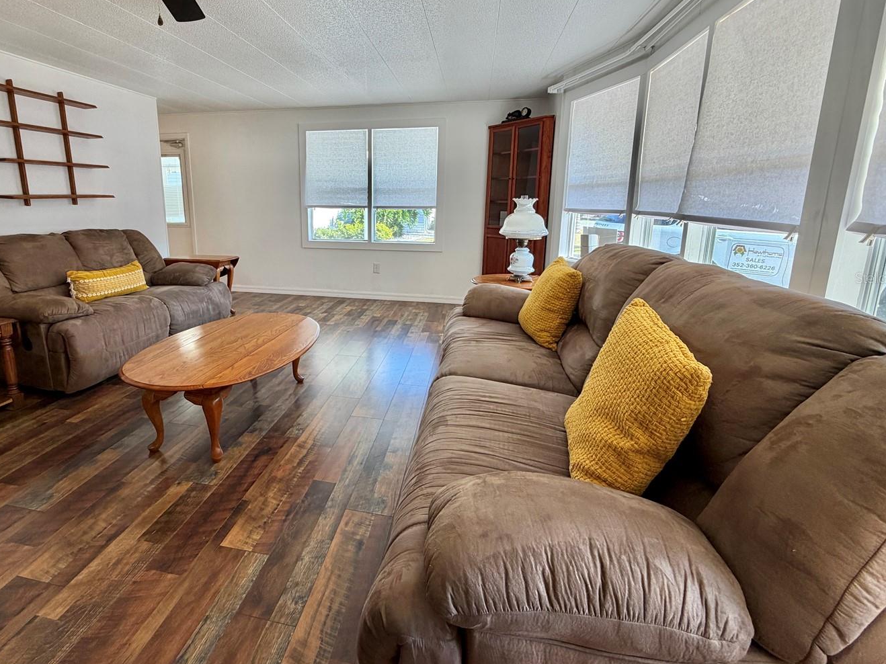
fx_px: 435
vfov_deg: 74.2
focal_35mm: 17
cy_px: 278
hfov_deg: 90.5
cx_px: 381
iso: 80
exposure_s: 1/120
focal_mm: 2.22
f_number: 2.2
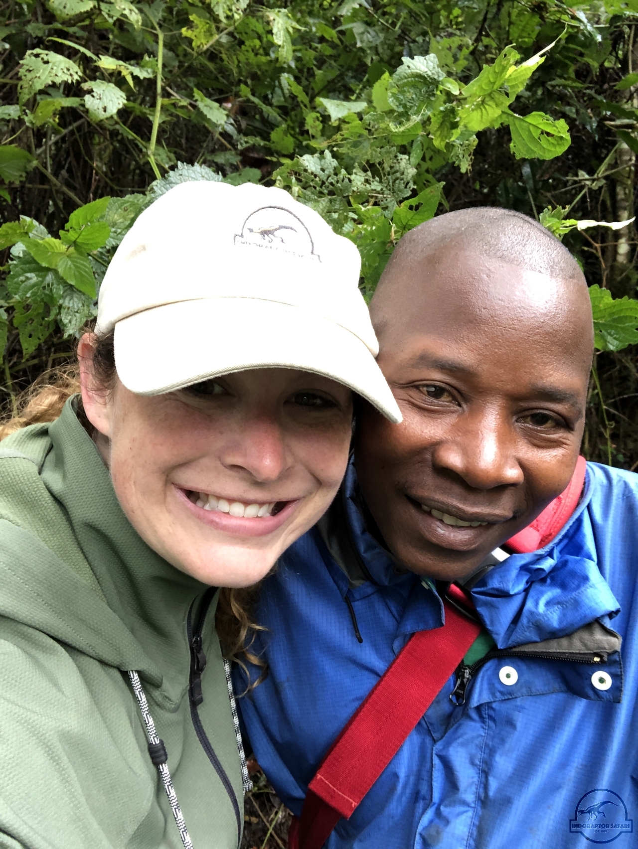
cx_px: 319
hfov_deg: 44.2
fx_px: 786
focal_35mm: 32
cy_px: 424
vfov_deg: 56.8
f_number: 2.2
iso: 160
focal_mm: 2.87
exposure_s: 1/60
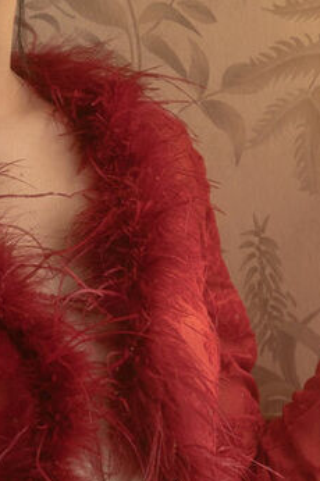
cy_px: 430
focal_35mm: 319
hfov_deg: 4.3
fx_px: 4262
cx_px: 47
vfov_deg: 6.5
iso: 400
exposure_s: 1/100
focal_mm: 70
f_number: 4
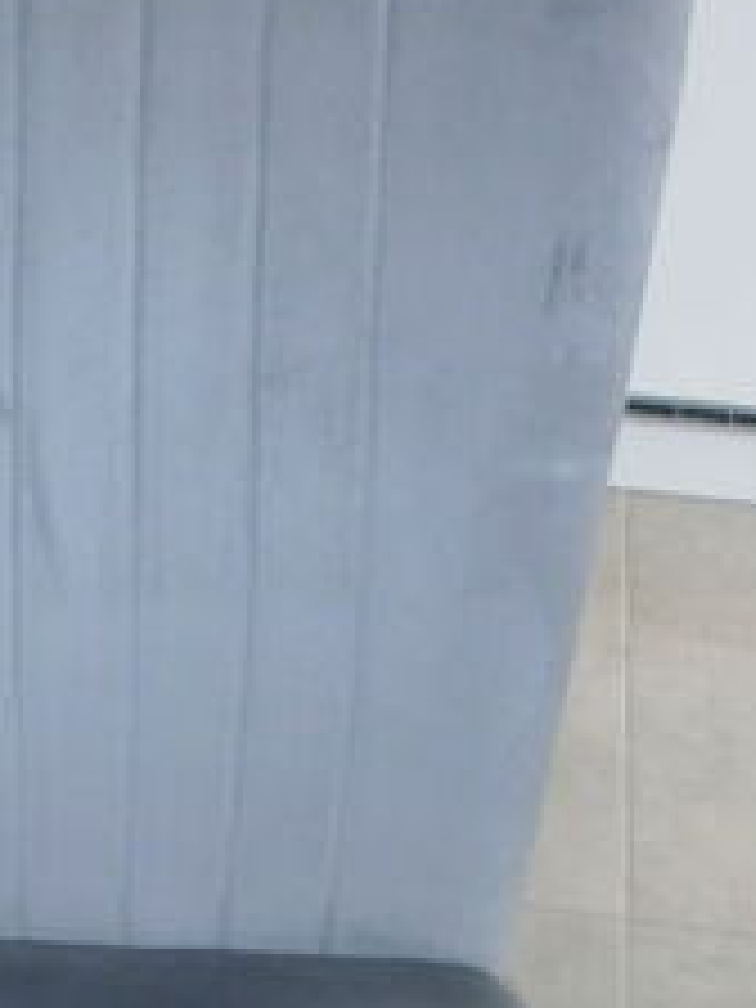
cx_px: 104
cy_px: 950
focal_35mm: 77
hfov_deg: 18.9
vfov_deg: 24.4
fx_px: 2242
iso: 125
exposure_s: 1/30
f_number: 2.9
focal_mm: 4.8
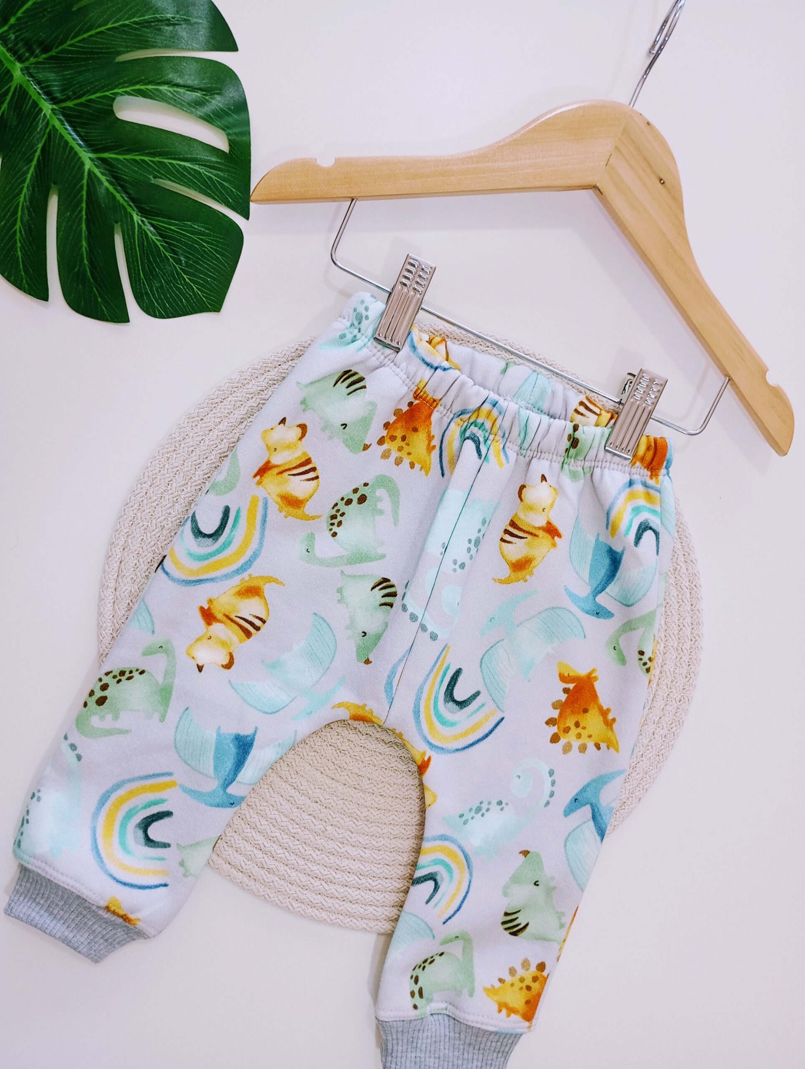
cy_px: 534
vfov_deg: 63.4
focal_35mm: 28
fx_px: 866
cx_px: 402
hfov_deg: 49.9
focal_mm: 4.27
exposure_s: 1/50
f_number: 1.8
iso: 425
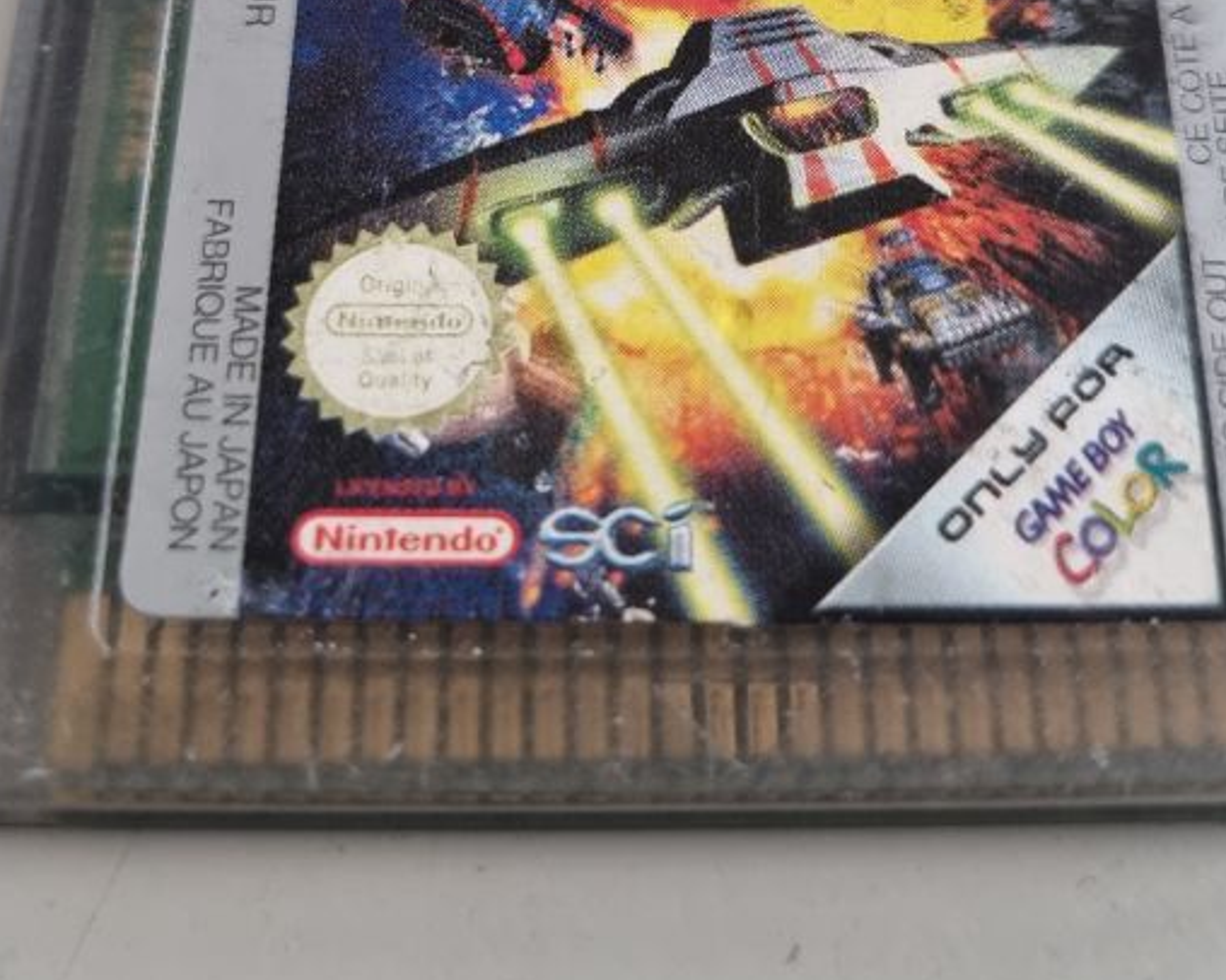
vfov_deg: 29.1
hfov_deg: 37.3
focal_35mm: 50
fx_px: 1814
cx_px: 681
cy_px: 104
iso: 320
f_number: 1.8
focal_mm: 5.4
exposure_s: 1/100
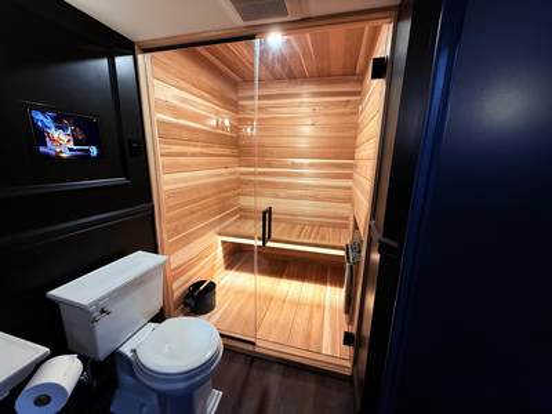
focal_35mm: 14
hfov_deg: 102.1
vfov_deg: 85.7
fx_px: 223
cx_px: 276
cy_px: 207
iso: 400
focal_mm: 2.22
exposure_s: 1/60
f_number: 2.2
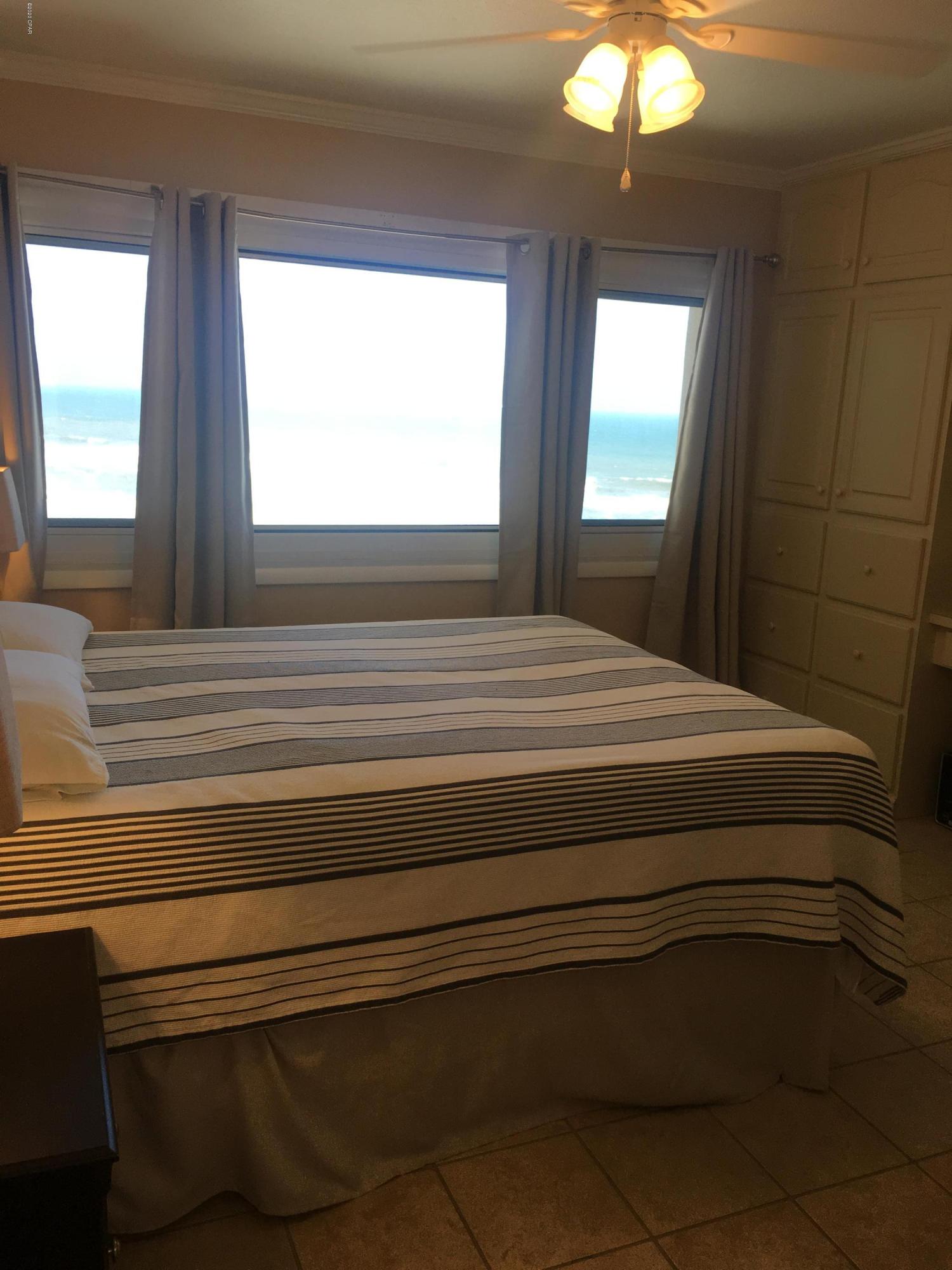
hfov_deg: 48.2
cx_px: 476
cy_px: 635
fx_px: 1063
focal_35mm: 29
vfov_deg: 61.7
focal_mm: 4.15
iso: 40
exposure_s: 1/120
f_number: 2.2
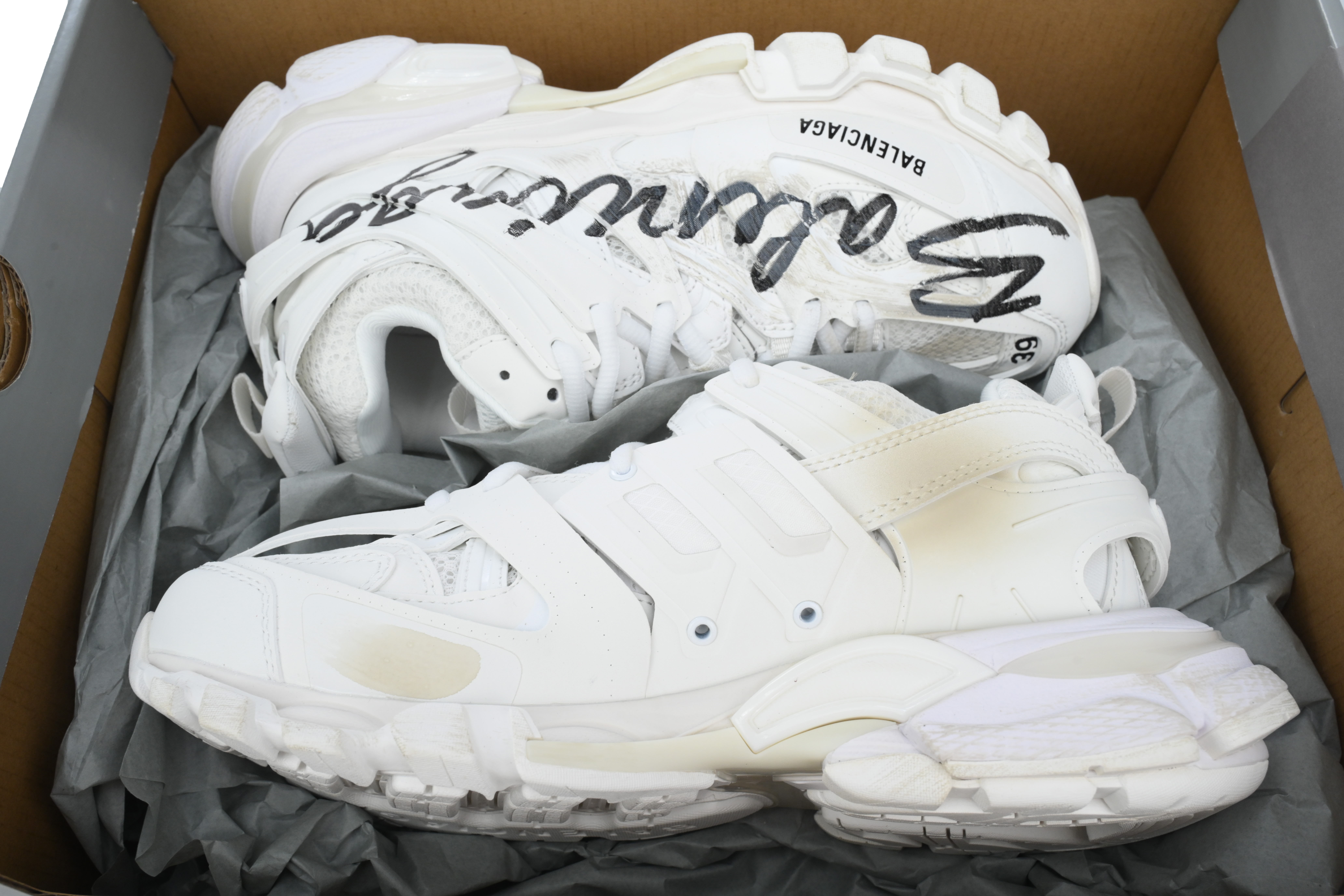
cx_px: 672
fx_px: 1139
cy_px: 448
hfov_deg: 61.1
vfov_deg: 43.0
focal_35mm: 30
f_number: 13
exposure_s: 1/125
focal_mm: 30.5
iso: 800
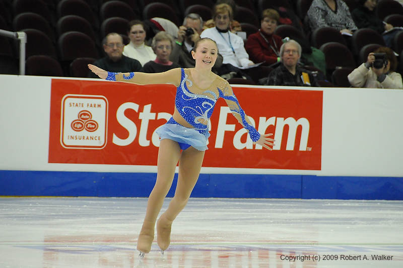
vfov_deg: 4.6
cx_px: 202
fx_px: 3357
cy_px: 134
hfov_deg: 6.9
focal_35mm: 300
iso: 3200
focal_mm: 200
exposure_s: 1/800
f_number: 5.6
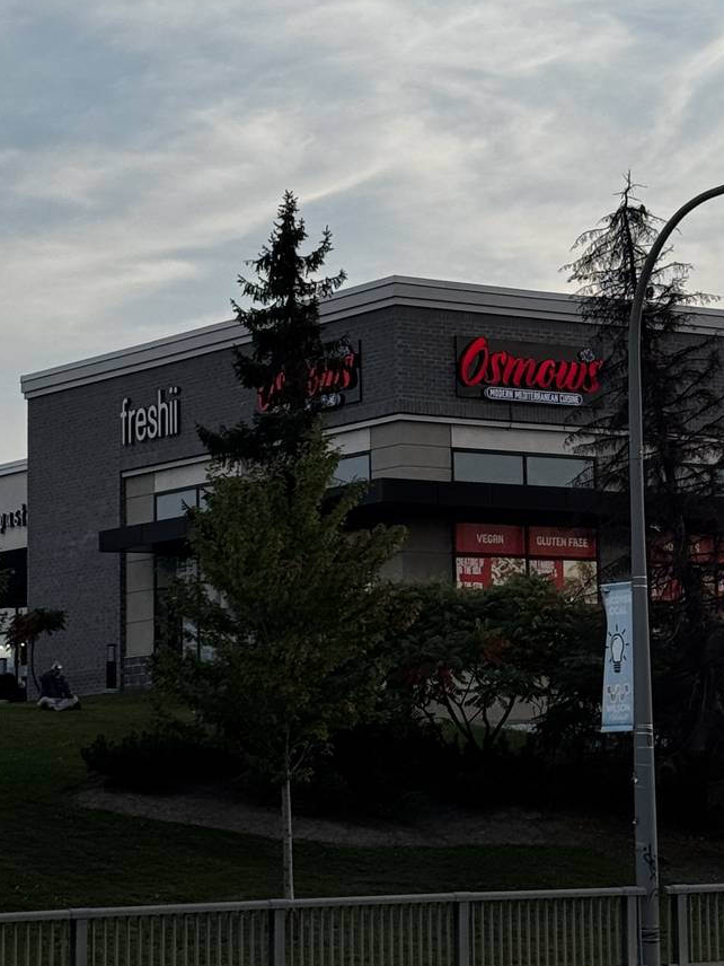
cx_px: 560
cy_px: 369
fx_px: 3151
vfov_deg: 17.4
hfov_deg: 13.1
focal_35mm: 113
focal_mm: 6.76
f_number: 1.78
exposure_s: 1/1818
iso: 64
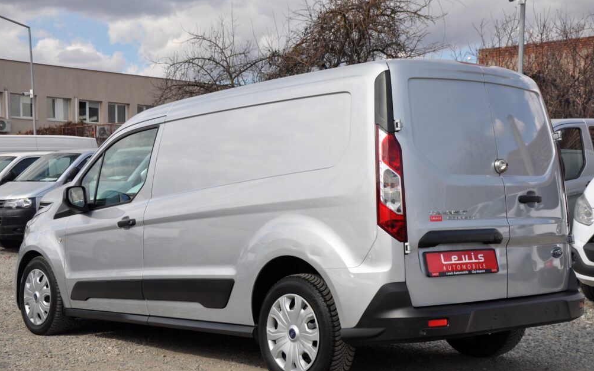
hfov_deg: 37.2
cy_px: 200
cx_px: 296
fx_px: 882
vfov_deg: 23.7
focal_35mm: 55
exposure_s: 1/320
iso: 400
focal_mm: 35
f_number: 9
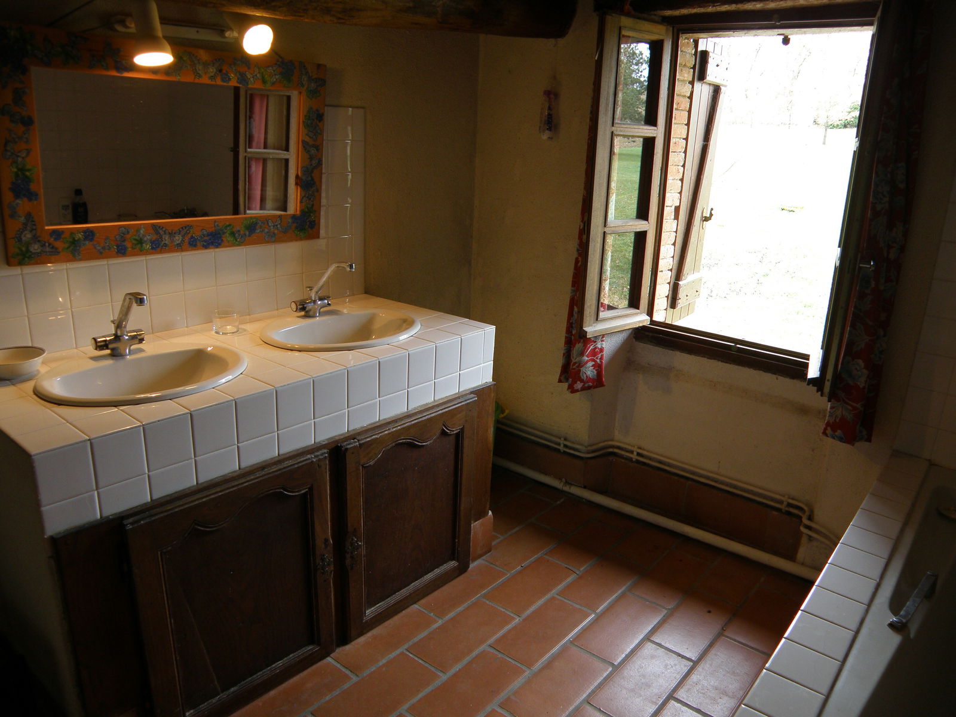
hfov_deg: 67.3
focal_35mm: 26
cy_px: 358
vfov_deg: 53.1
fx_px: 718
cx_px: 478
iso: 80
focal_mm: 4.6
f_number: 2.8
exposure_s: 1/25
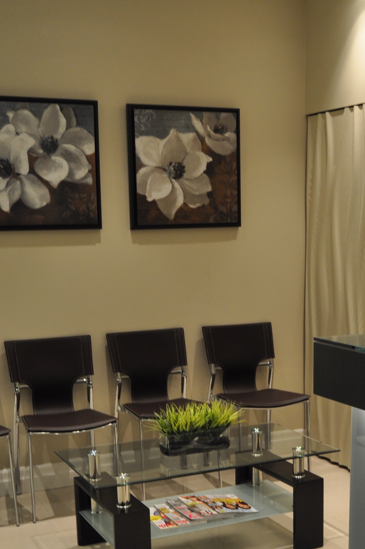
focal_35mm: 53
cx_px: 272
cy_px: 396
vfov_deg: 36.9
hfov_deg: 25.2
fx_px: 807
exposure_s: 1/60
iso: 500
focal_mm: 19
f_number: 4
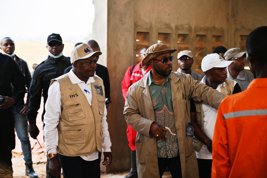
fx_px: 519
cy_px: 89
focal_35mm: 70
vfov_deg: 19.5
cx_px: 134
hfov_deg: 28.8
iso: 220
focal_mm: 70
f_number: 4
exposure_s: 1/250
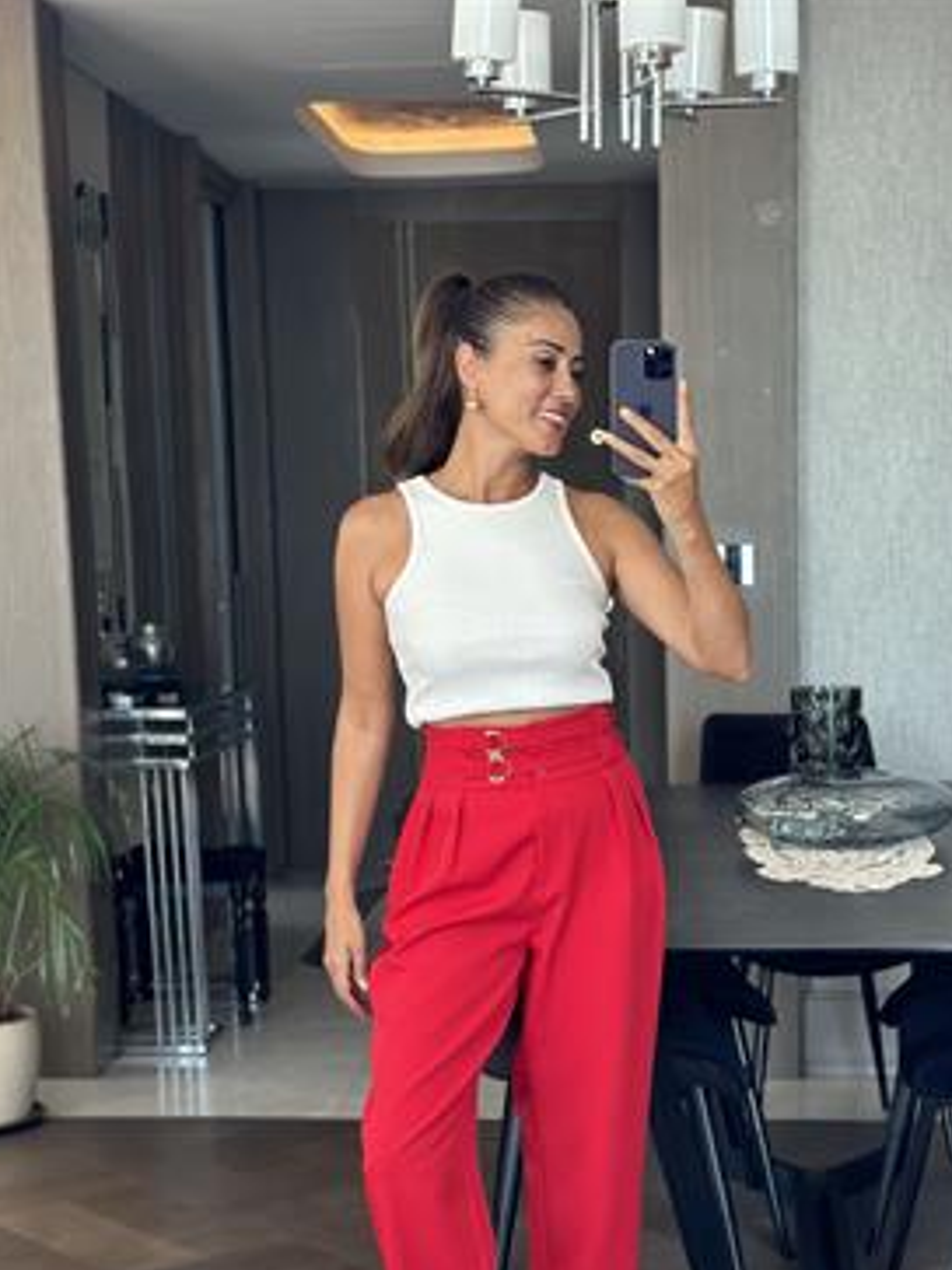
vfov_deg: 28.7
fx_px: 2458
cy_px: 882
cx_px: 539
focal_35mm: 67
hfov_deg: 21.9
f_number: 1.78
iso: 125
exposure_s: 1/96
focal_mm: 6.86
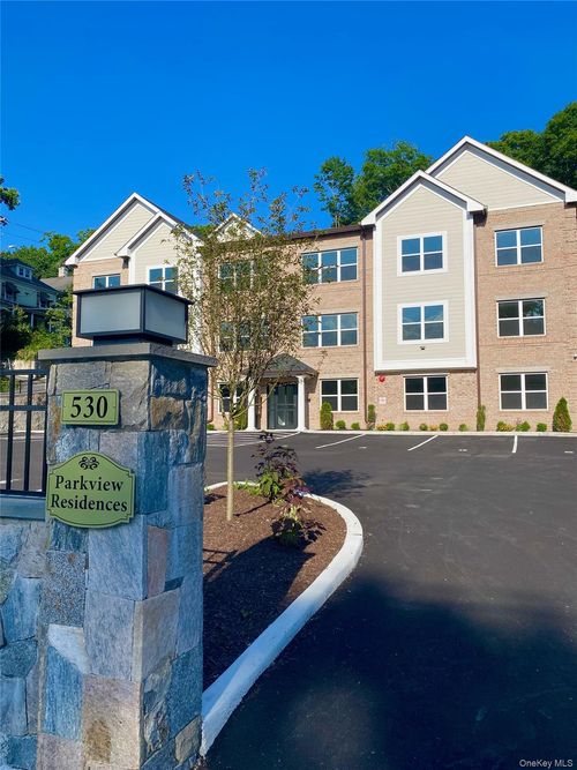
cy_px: 385
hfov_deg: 53.0
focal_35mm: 26
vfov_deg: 67.3
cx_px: 288
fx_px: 578
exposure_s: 1/2967
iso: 32
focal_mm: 4.25
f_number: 1.8
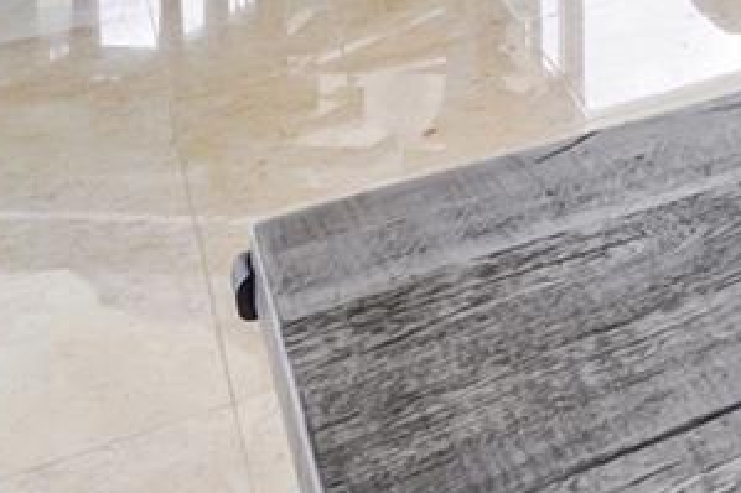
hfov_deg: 19.1
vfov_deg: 15.3
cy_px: -426
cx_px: 1398
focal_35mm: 75
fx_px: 1543
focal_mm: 14
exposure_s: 1/30
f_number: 9
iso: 125
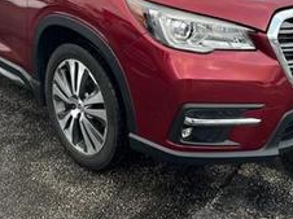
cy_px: 13
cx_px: 146
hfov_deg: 33.3
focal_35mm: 58
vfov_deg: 24.3
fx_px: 490
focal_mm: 5.7
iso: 32
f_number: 1.5
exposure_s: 1/147
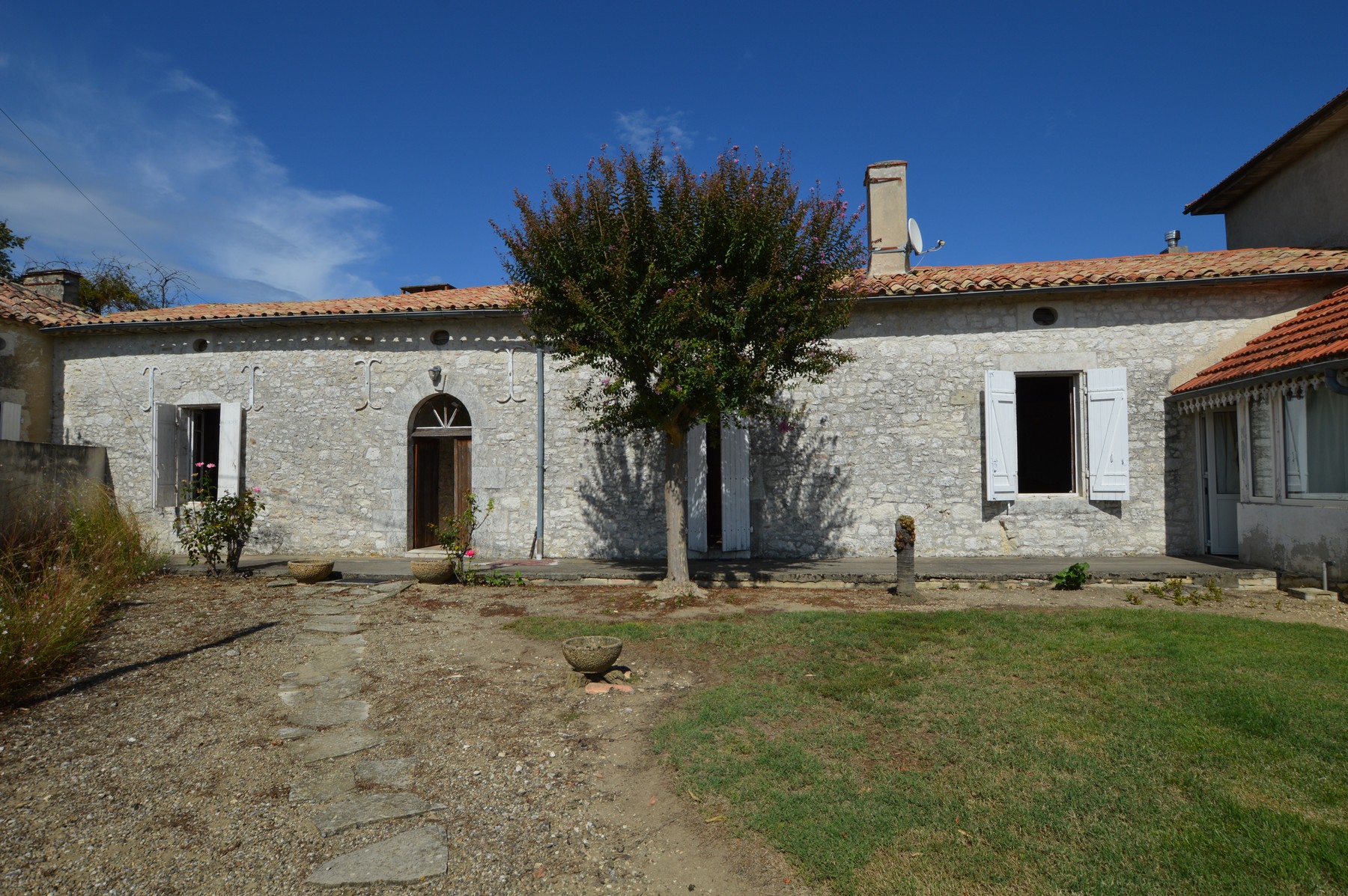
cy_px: 448
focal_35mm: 18
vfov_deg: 67.3
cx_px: 674
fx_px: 673
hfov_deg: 90.0
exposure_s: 1/320
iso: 100
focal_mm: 12
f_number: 9
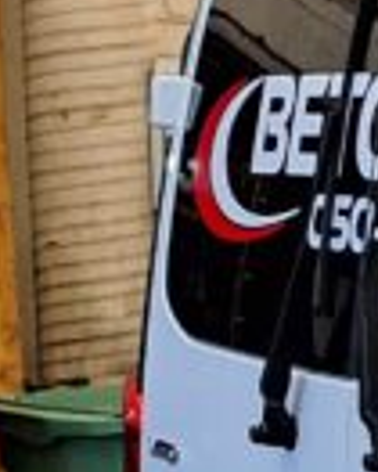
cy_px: 461
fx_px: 2444
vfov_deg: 10.9
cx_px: 1454
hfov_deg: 7.0
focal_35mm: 175
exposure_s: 1/50
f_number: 1.8
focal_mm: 5.54
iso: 80
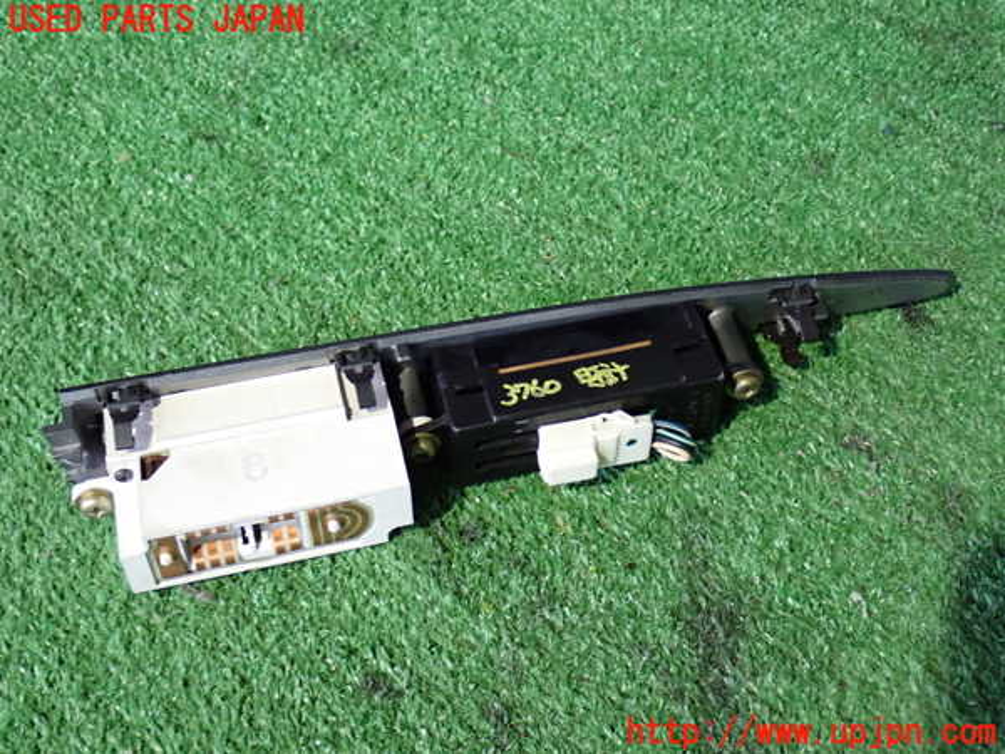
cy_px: 377
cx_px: 502
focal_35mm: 47
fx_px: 1365
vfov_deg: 30.9
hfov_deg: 40.4
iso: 800
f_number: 3.1
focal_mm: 8.4
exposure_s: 1/25
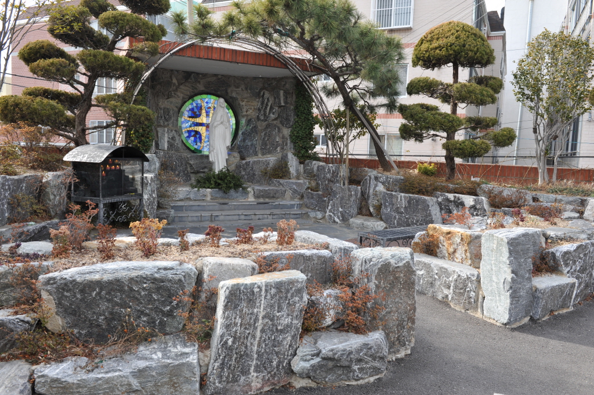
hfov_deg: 65.5
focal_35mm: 28
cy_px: 198
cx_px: 297
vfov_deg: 46.3
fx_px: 462
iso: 200
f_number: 8
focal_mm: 28
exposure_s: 1/100
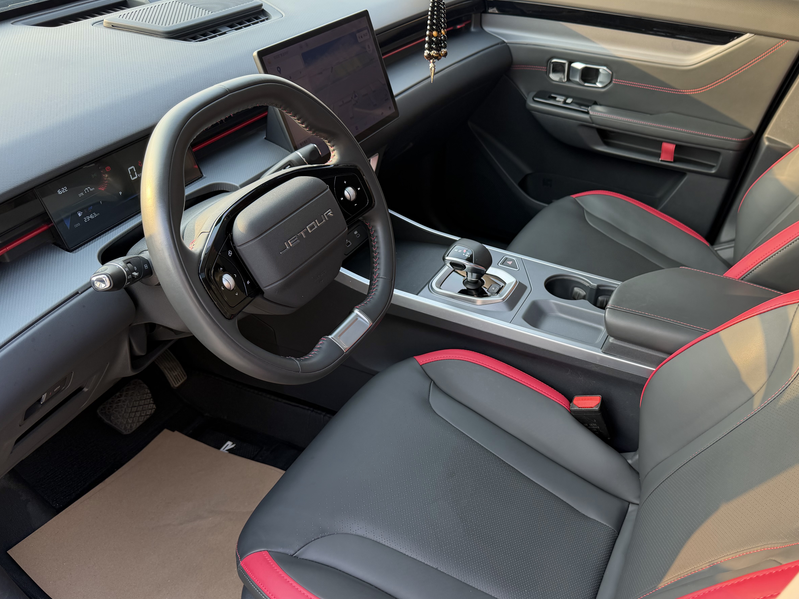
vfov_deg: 48.0
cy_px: 348
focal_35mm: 29
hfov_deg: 61.1
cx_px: 480
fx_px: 669
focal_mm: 6.76
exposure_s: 1/121
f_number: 1.78
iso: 80
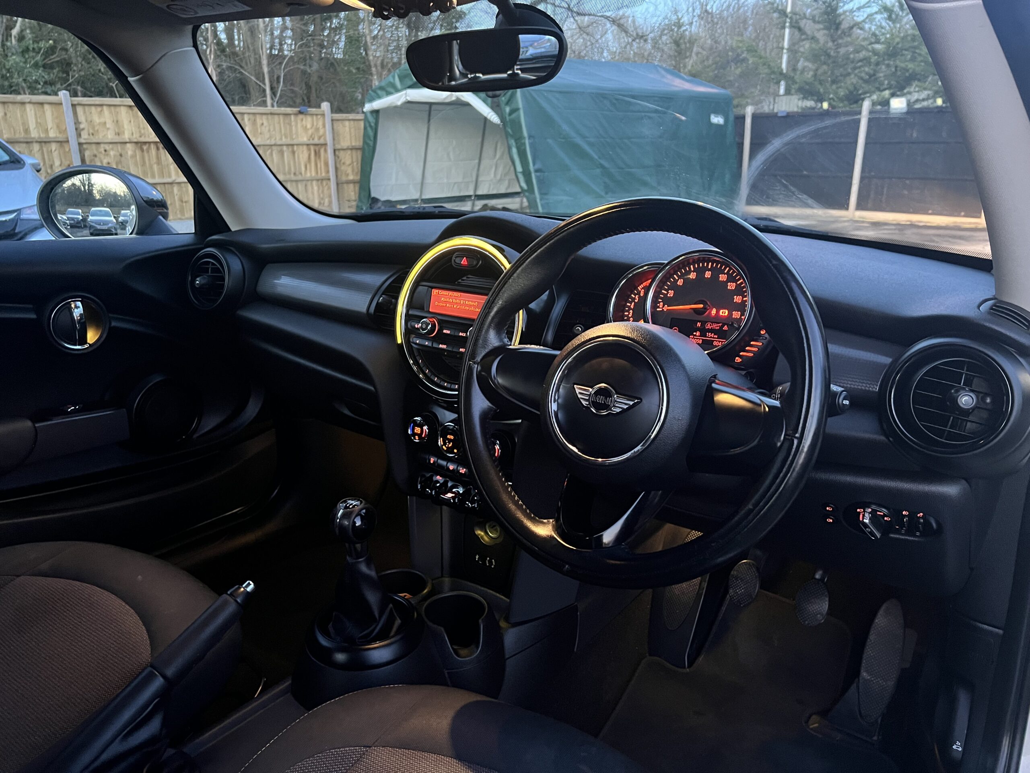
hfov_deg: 67.3
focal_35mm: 26
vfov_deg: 53.1
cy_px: 386
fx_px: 774
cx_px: 515
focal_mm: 5.7
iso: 640
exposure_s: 1/29
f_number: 1.5
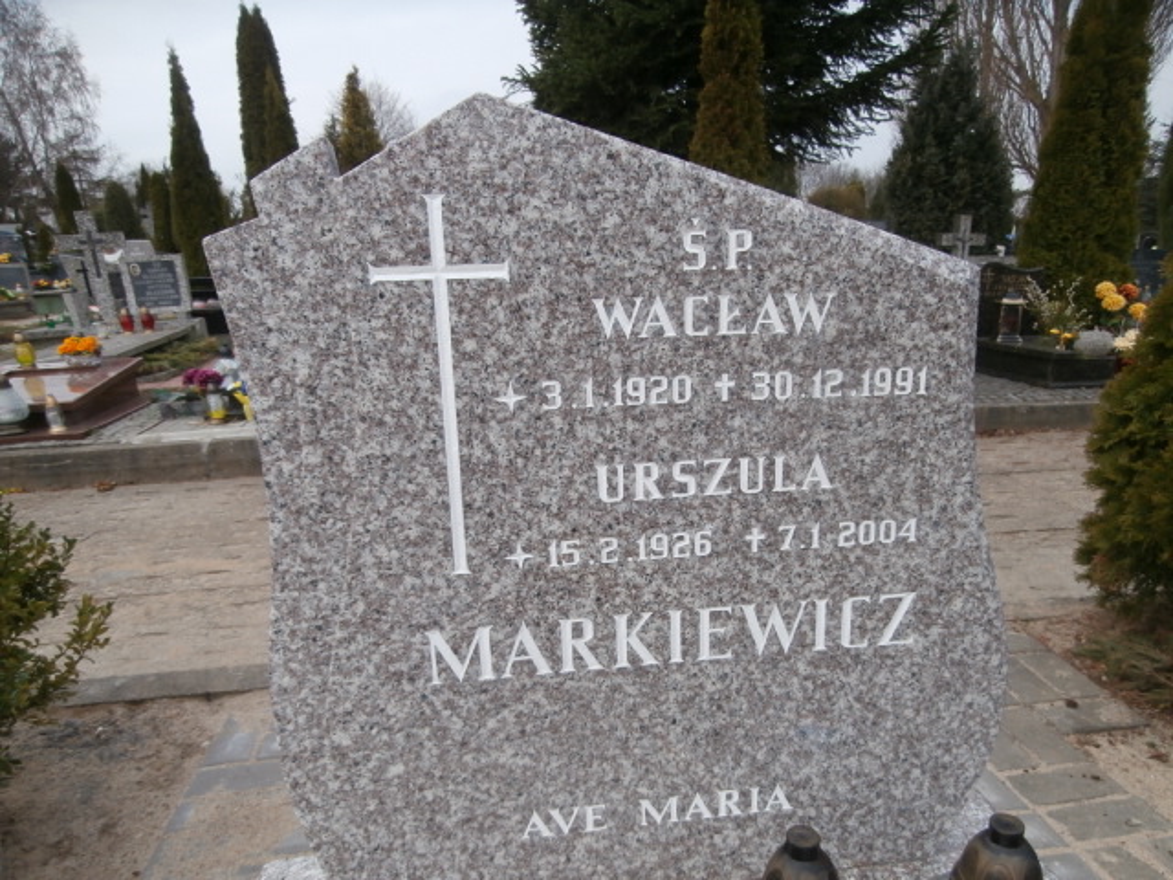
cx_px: 586
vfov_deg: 56.8
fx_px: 813
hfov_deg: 71.6
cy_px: 440
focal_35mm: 24
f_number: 3
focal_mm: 4.2
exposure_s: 1/500
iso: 100
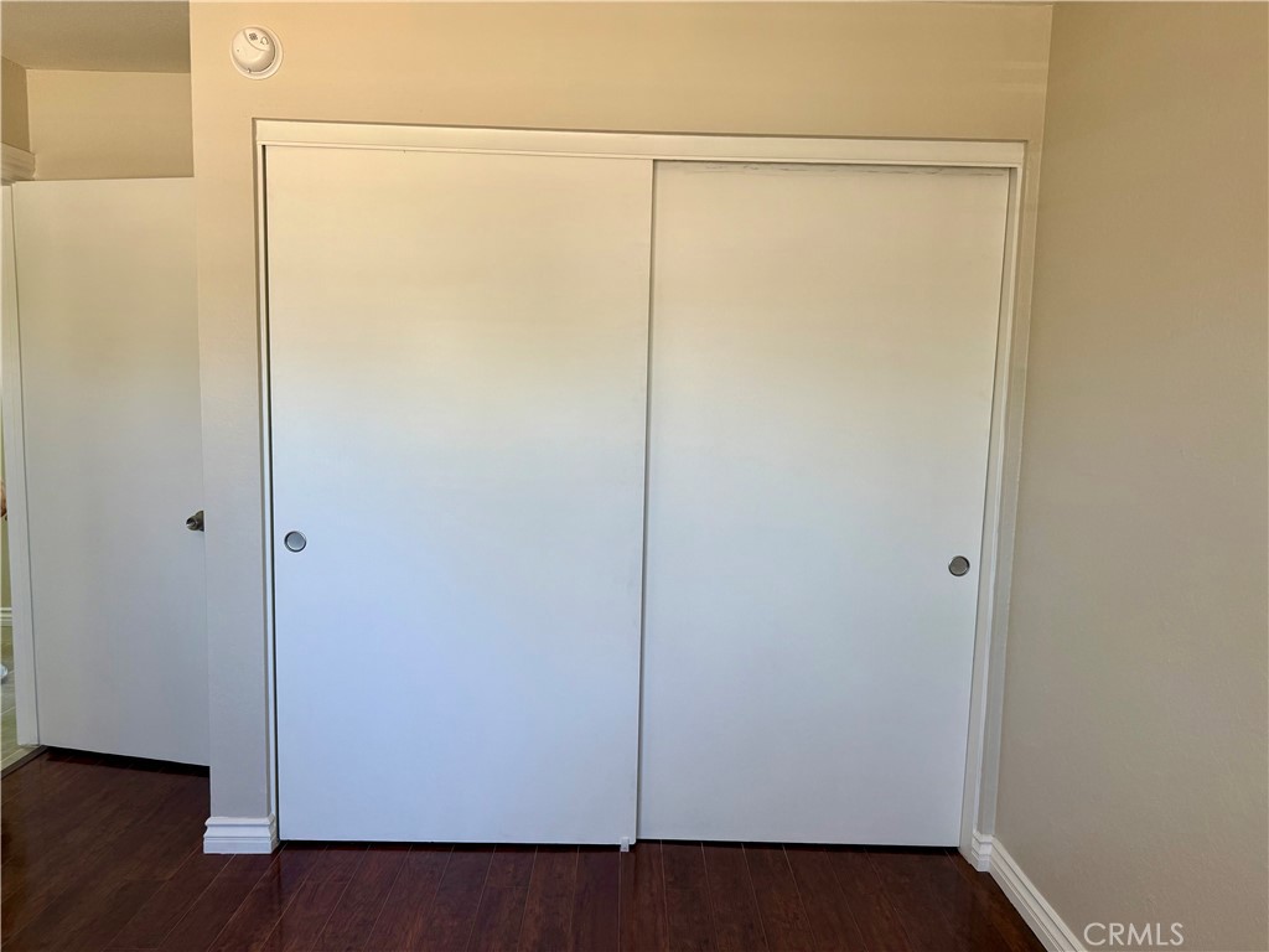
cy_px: 476
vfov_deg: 56.8
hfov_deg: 71.6
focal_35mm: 24
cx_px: 634
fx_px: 880
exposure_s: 1/121
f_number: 1.78
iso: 125
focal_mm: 6.76
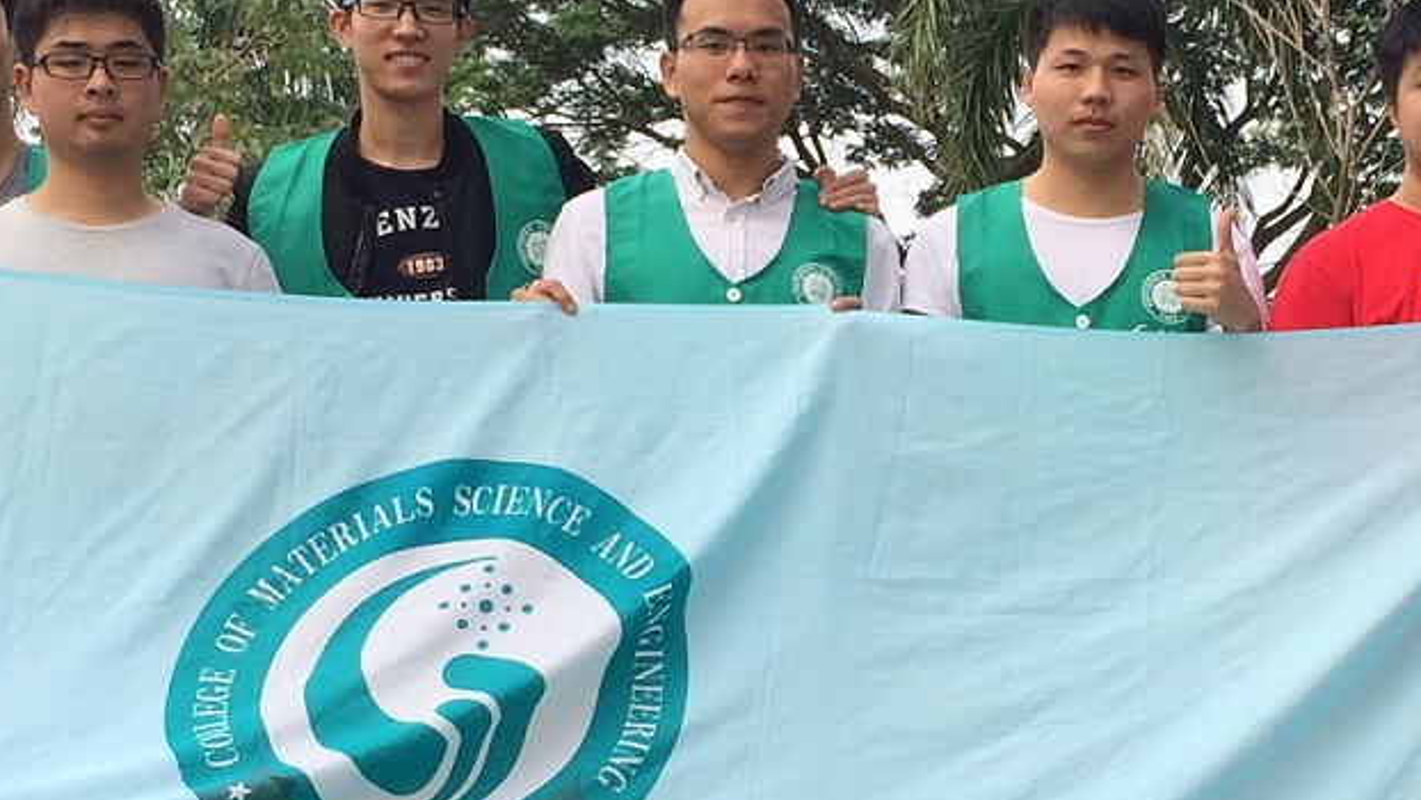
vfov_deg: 14.2
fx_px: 3203
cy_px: 568
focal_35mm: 85
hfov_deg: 24.9
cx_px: 937
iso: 32
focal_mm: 4.15
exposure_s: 1/651
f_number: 2.2
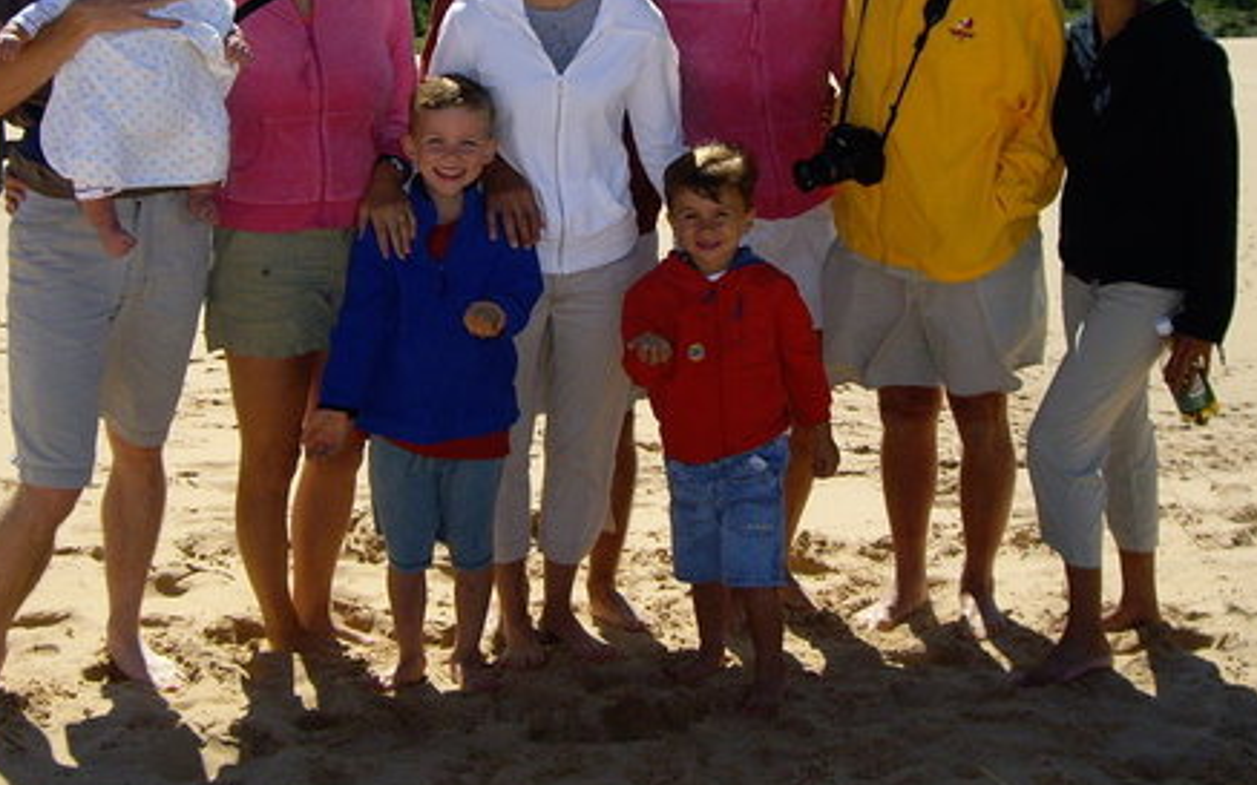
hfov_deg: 34.5
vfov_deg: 21.8
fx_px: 2021
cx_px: 558
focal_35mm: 59
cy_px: 178
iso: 100
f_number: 4.3
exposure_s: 1/1000
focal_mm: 6.2
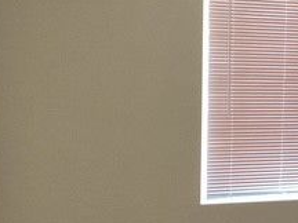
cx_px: 400
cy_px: 74
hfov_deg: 19.5
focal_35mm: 92
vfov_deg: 16.0
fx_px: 792
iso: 160
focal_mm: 3.3
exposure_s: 1/60
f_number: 2.4
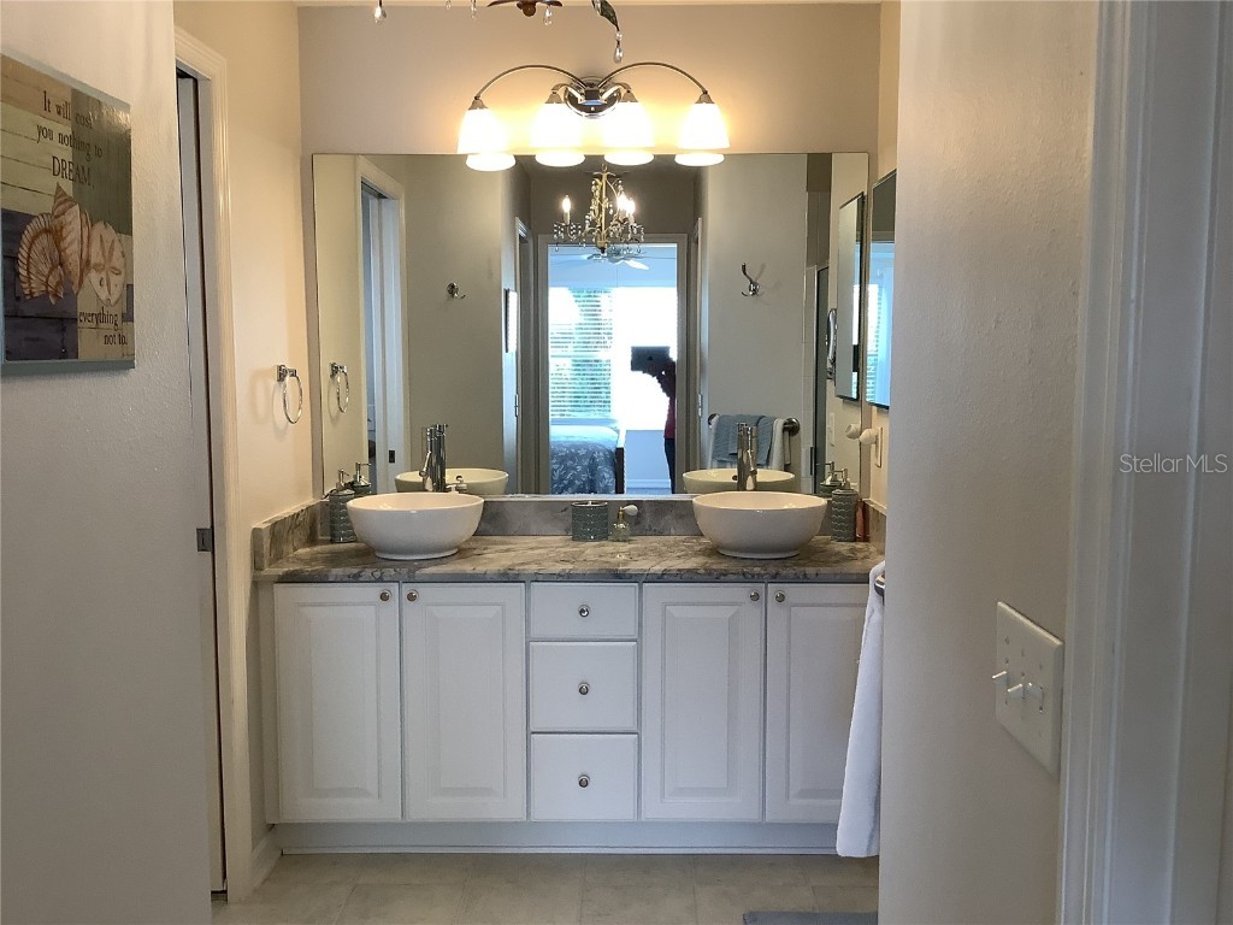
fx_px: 1104
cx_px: 616
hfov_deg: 58.4
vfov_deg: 45.4
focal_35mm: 31
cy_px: 462
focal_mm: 3.3
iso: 80
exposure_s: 1/60
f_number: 2.4
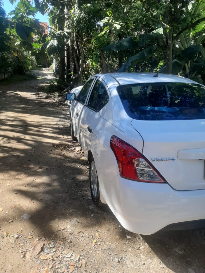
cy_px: 136
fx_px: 205
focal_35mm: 26
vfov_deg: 67.3
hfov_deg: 53.1
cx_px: 102
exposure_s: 1/632
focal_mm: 3.93
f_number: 1.7
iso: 40
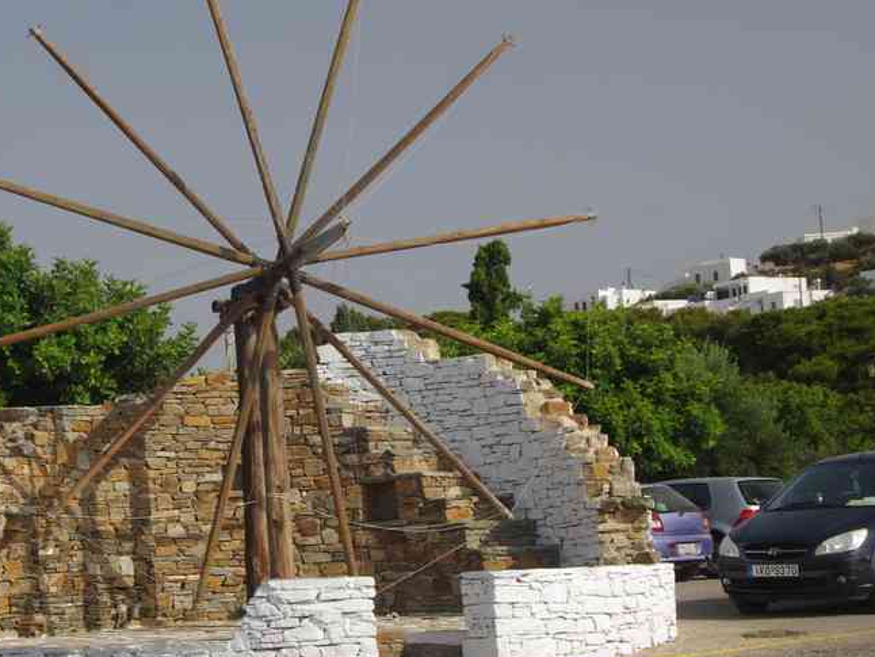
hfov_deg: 18.3
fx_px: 2706
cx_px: 246
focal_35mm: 107
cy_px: 320
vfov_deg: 13.8
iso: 200
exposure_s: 1/125
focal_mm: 47.5
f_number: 11
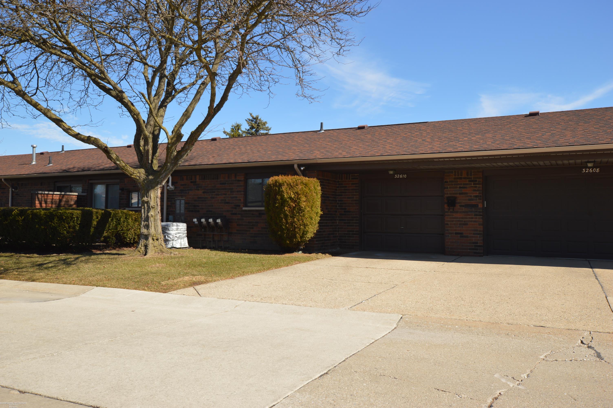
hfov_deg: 62.0
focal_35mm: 30
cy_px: 204
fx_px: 510
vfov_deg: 43.5
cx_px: 306
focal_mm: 20
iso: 100
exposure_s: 1/200
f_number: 8
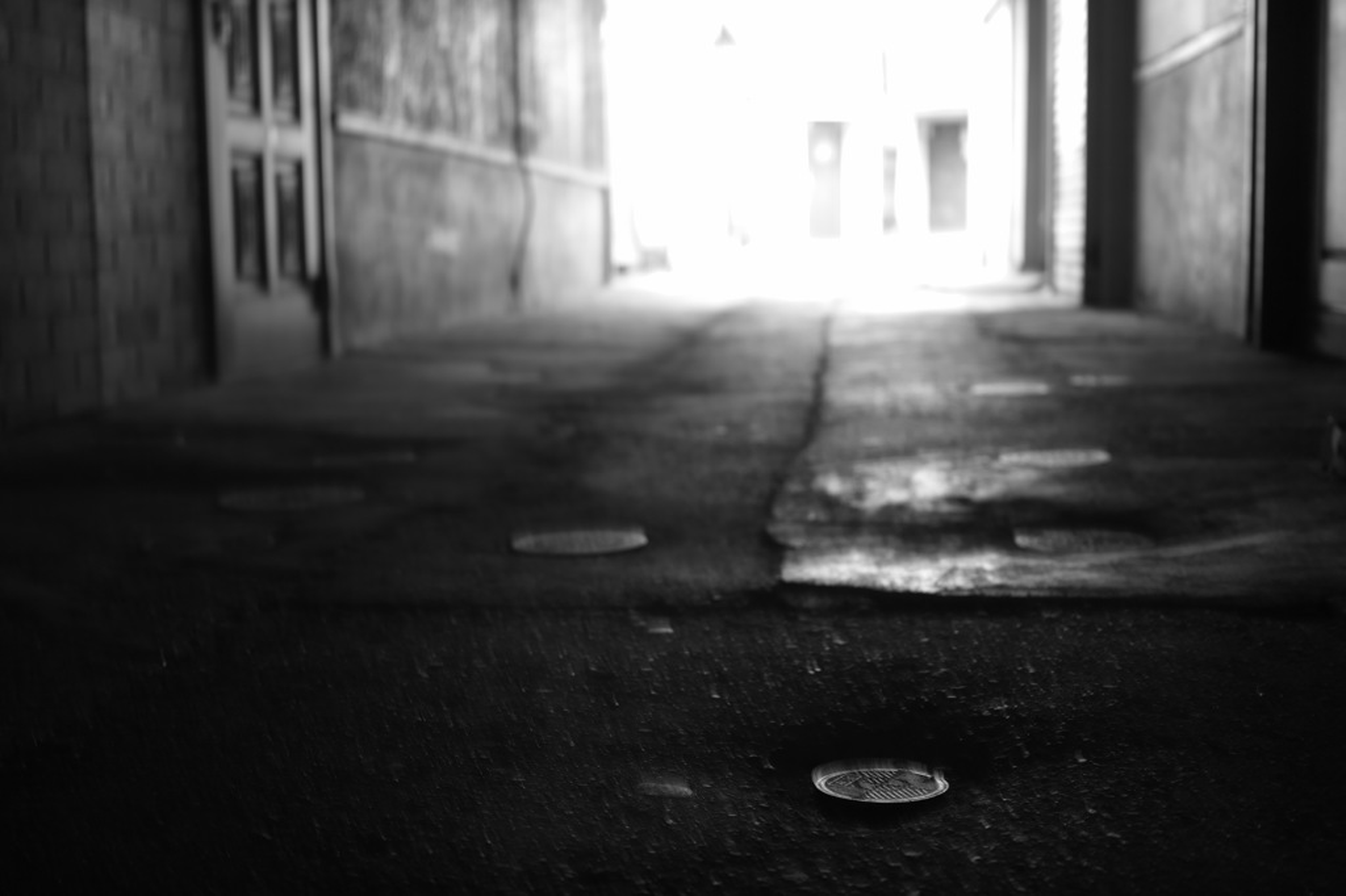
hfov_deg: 43.6
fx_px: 1682
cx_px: 673
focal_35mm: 45
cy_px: 448
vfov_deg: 29.8
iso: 100
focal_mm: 30
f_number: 2.8
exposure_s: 1/6
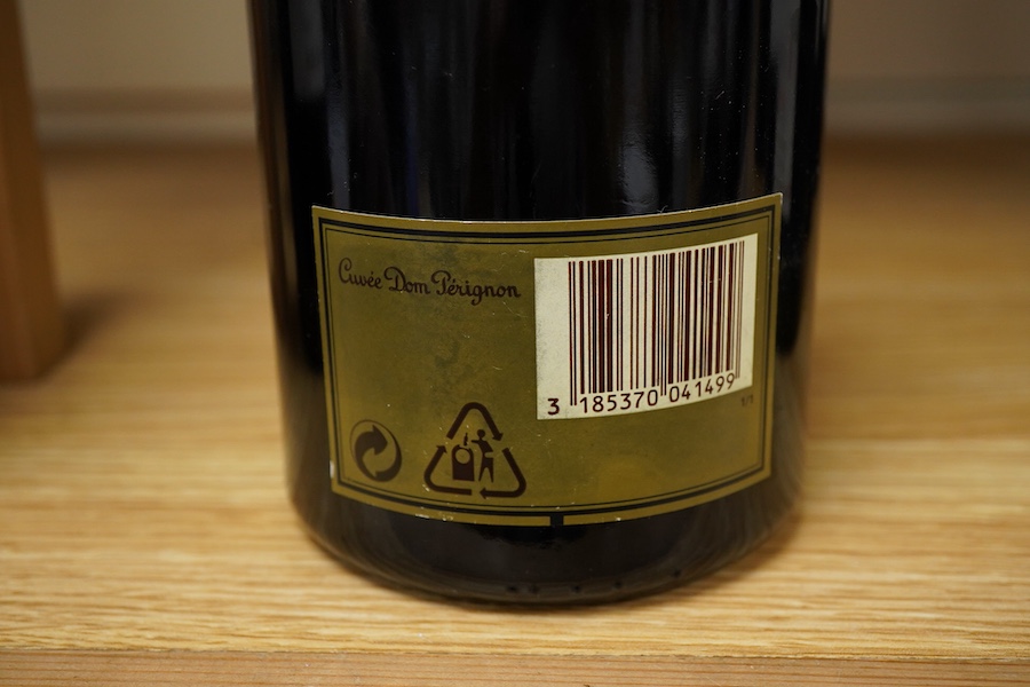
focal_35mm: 45
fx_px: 1287
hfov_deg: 43.6
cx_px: 515
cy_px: 344
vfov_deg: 29.9
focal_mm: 30
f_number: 8
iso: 1250
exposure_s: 1/125
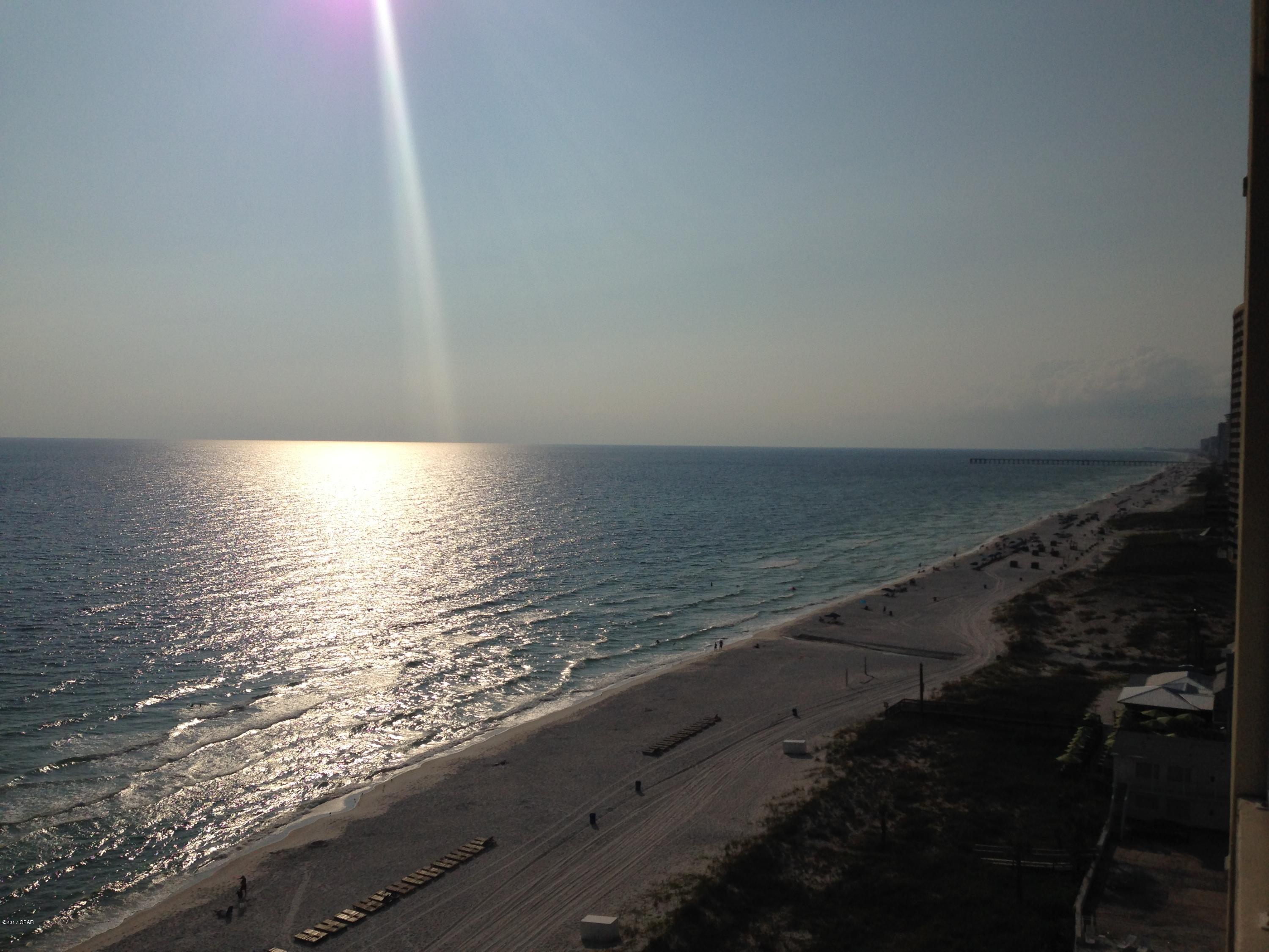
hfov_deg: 55.4
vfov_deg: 42.9
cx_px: 634
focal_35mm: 33
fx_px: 1210
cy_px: 476
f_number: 2.4
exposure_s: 1/18182
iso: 64
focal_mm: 4.12
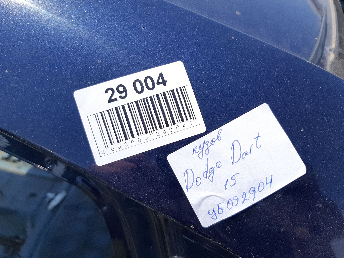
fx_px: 268
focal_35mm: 27
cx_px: 172
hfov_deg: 65.3
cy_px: 129
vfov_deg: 51.3
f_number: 1.7
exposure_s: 1/2262
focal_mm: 3.93
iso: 40
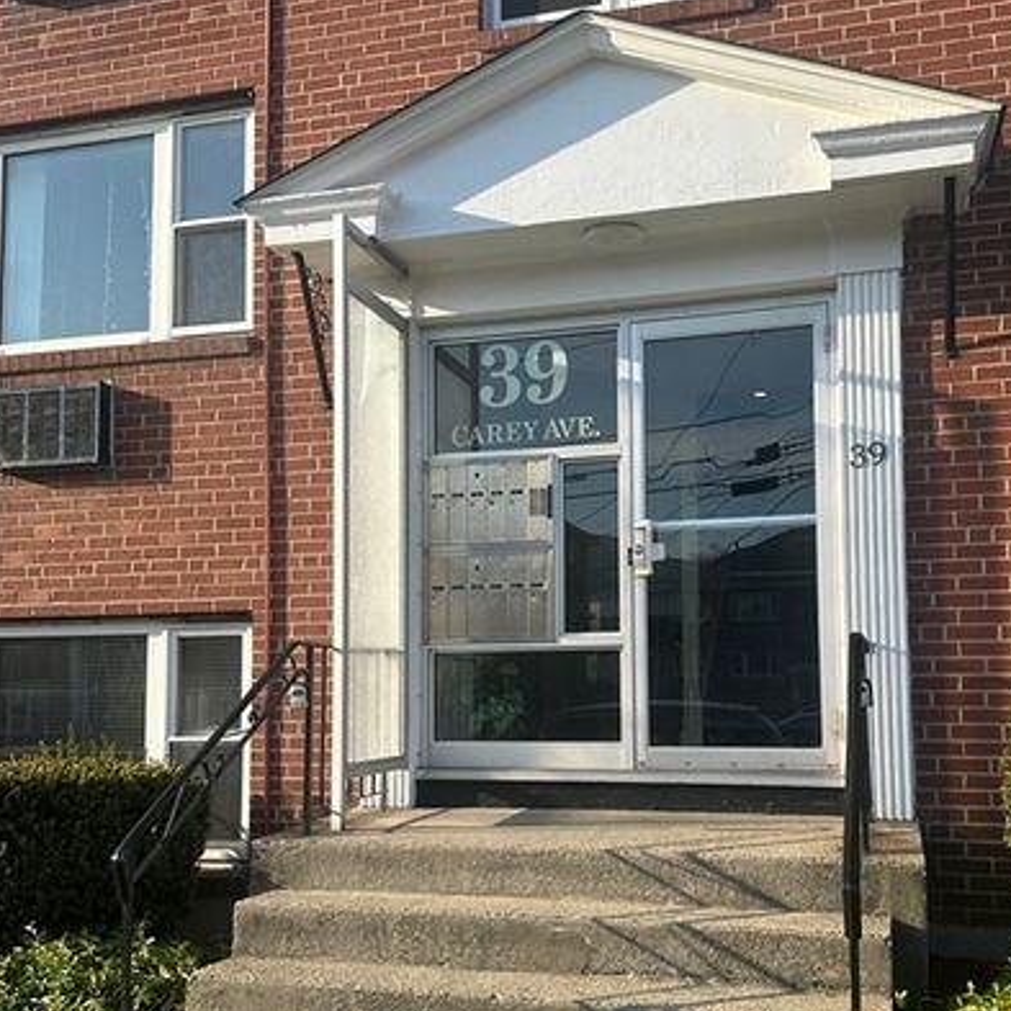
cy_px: 588
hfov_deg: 46.0
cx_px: 540
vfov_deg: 45.9
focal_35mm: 36
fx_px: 1190
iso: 80
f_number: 1.78
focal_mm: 6.86
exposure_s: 1/1779
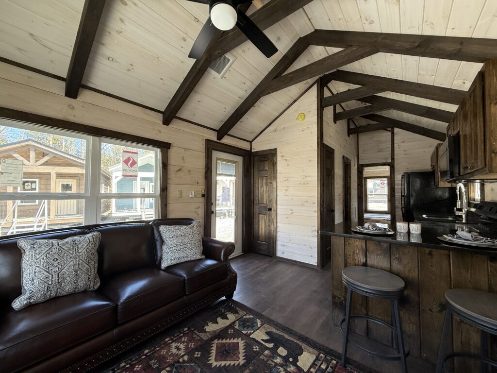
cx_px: 248
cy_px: 186
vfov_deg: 85.7
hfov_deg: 102.1
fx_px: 201
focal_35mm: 14
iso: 100
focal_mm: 2.22
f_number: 2.2
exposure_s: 1/99
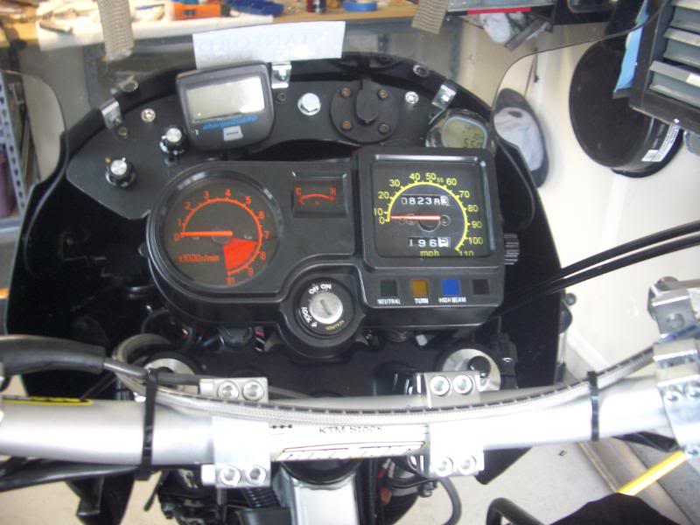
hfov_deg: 52.6
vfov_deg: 40.7
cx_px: 350
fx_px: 708
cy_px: 262
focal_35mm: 35
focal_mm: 5.8
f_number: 2.6
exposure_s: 1/8
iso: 100
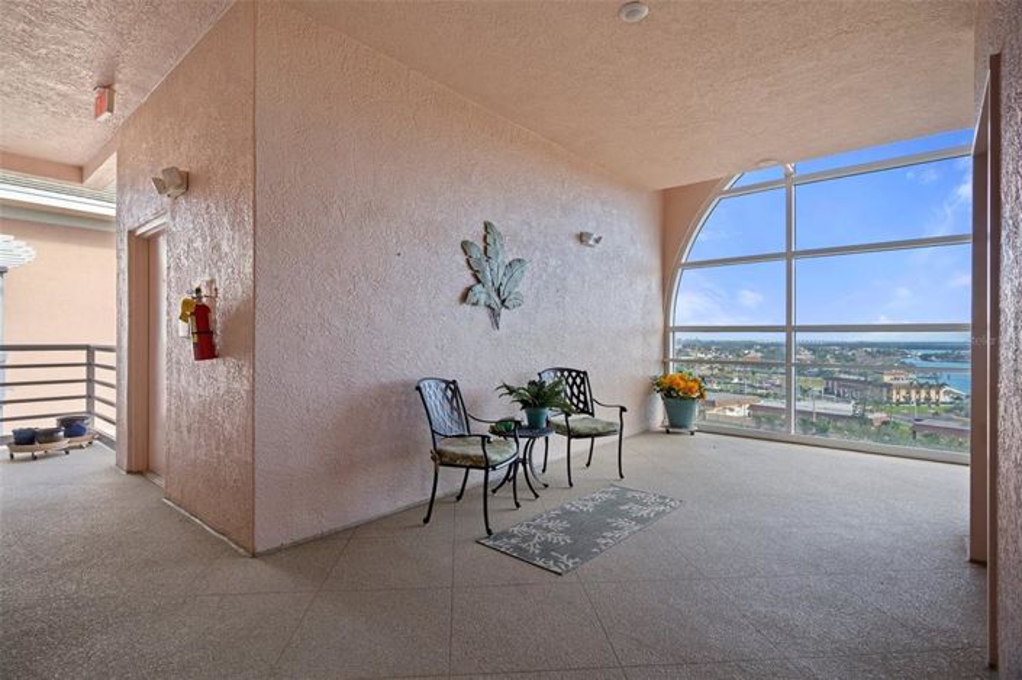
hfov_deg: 93.3
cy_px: 340
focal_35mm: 17
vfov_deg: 70.4
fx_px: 482
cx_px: 511
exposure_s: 1/8
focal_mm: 17
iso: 320
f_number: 8
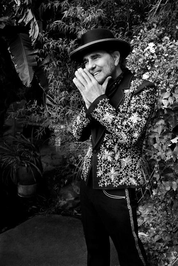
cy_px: 133
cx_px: 89
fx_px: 296
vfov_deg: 48.4
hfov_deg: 33.4
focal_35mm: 40
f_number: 9
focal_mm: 40
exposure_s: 1/250
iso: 1250
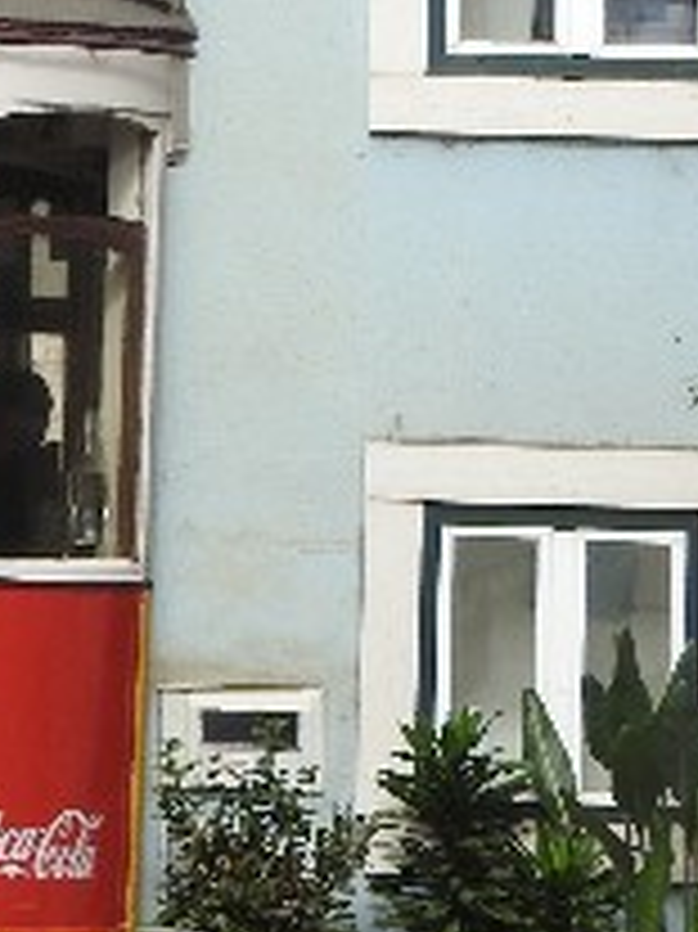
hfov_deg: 3.0
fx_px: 13026
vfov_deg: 4.1
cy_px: 261
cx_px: -712
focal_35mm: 484
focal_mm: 22.4
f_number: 5
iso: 100
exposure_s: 1/100
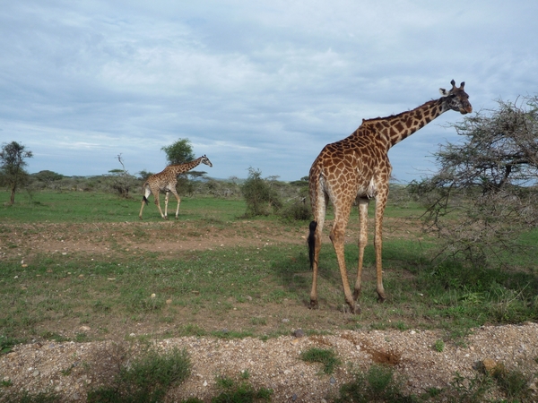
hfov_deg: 60.0
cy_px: 202
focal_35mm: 30
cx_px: 269
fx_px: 466
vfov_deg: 46.8
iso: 100
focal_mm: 5.3
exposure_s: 1/800
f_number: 4
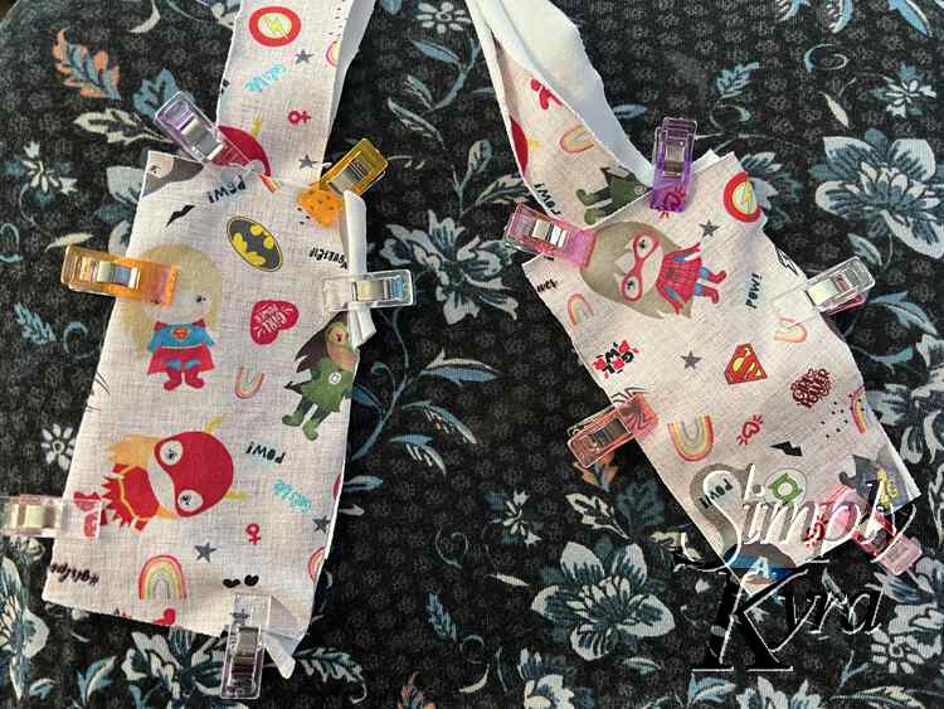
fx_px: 709
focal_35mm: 26
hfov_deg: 67.3
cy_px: 354
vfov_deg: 53.1
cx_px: 472
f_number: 1.5
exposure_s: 1/60
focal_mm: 5.7
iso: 320
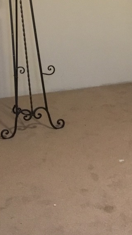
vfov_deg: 24.8
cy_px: 64
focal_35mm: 85
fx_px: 529
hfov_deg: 13.7
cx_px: 171
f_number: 2.4
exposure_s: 1/17
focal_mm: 3.3
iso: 200
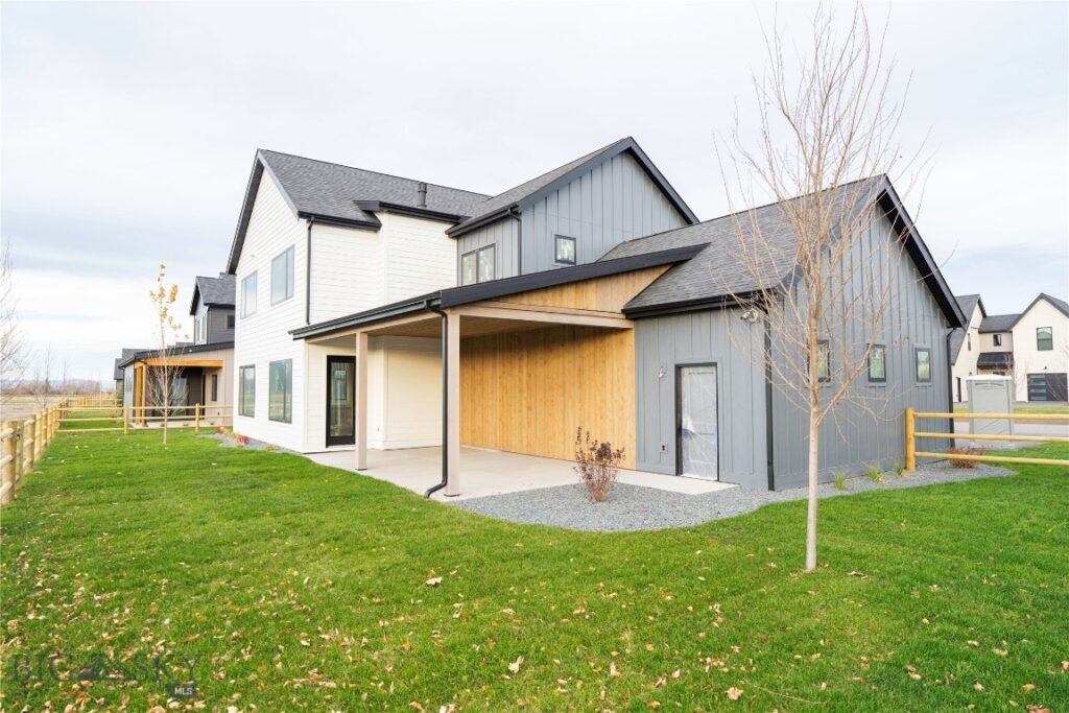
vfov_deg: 61.9
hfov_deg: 84.0
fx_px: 594
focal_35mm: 20
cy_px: 356
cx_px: 534
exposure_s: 1/1000
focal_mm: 20
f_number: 3.2
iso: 640
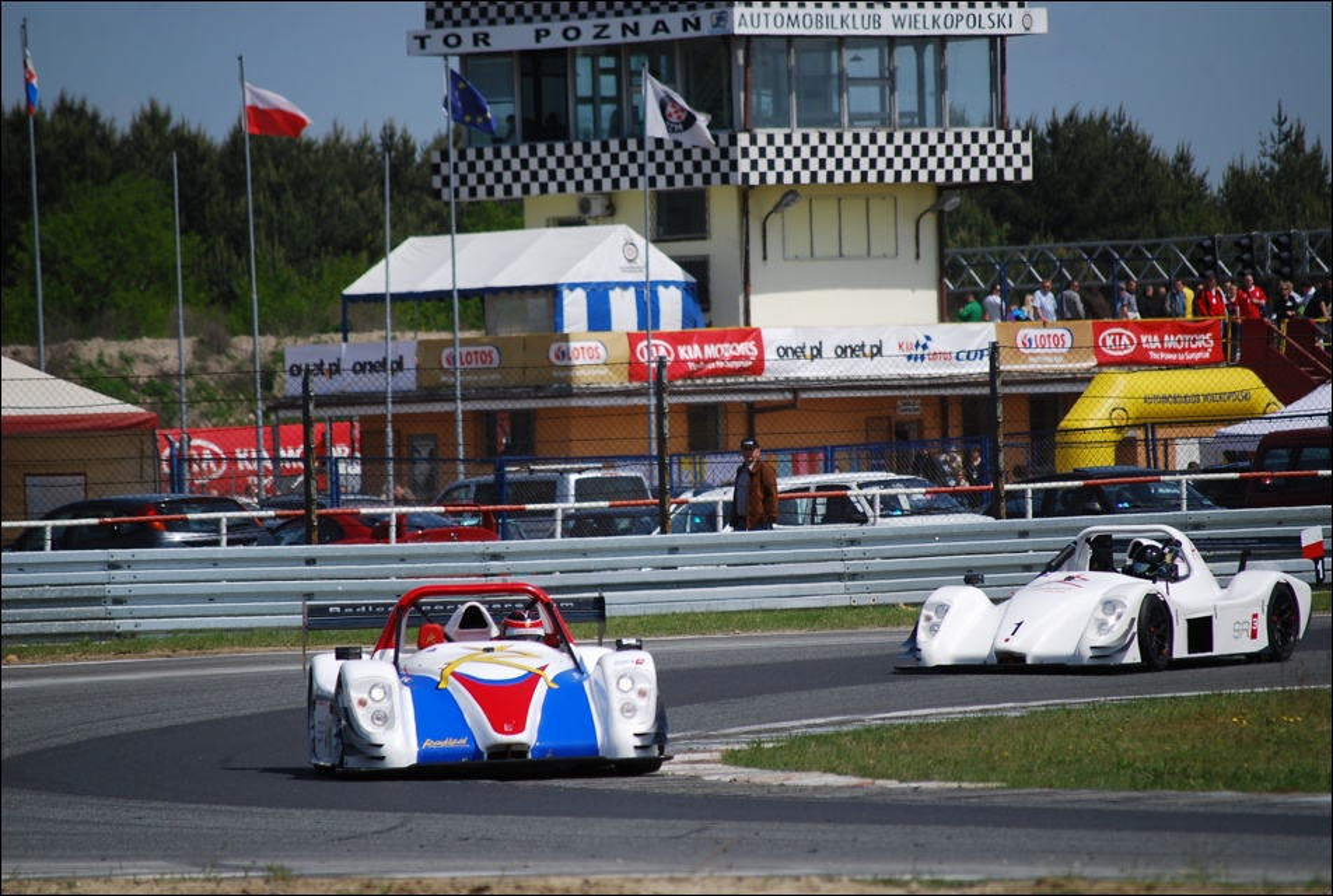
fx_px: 11136
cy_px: 448
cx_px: 666
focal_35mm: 300
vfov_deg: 4.6
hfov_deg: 6.9
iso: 160
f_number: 5.6
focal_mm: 200
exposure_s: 1/1000
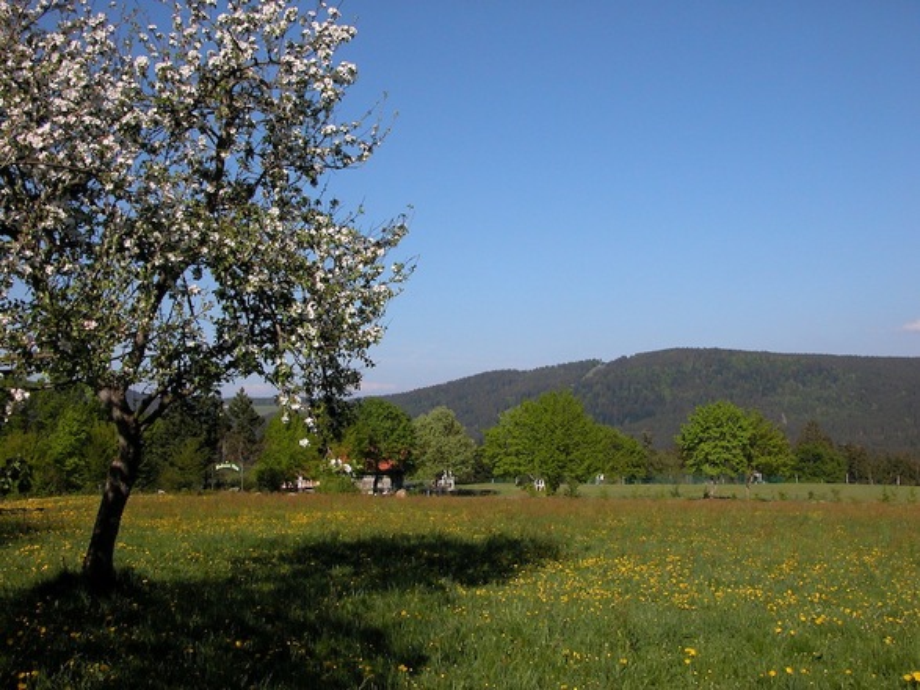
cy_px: 345
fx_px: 930
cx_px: 460
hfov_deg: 52.6
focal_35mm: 35
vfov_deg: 40.7
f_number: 4
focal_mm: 8.9
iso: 100
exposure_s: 1/1126
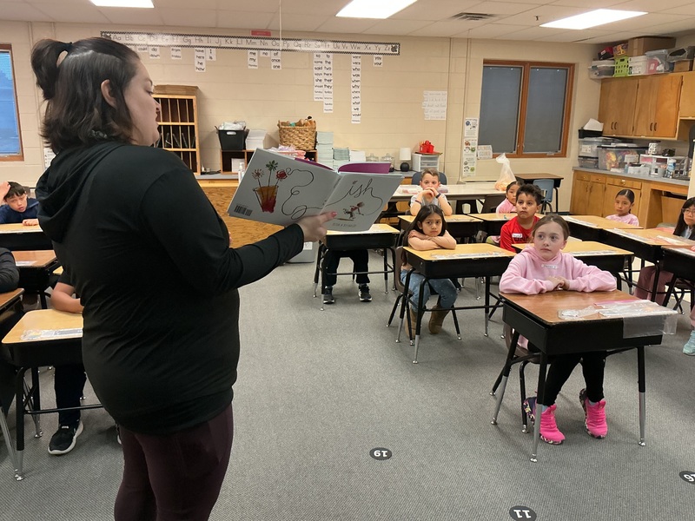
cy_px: 260
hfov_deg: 61.7
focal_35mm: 29
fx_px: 582
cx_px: 348
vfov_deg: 48.2
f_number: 1.8
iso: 100
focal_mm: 3
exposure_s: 1/60
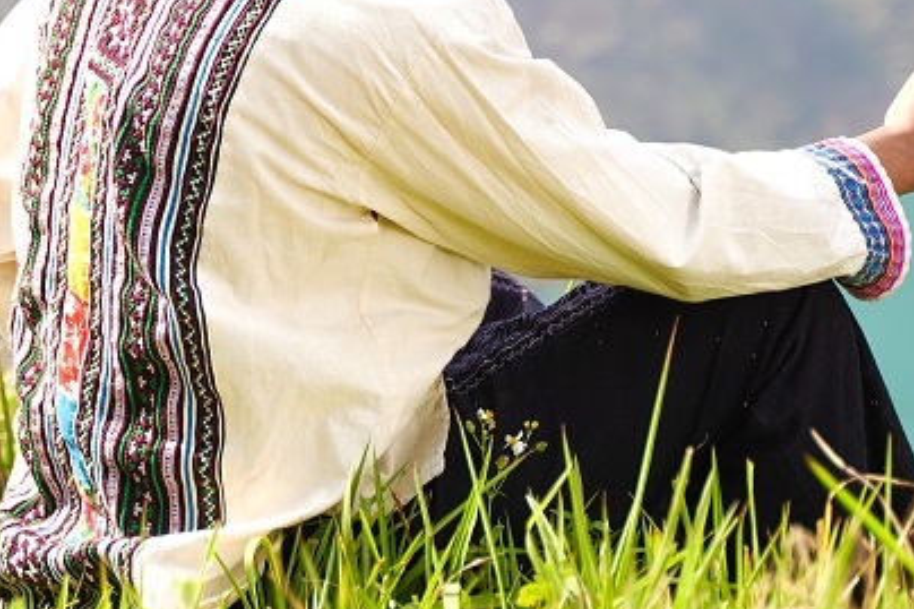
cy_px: 2
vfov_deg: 9.3
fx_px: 3705
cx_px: 314
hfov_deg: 14.0
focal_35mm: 146
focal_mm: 59
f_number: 2.8
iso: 80
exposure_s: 1/500
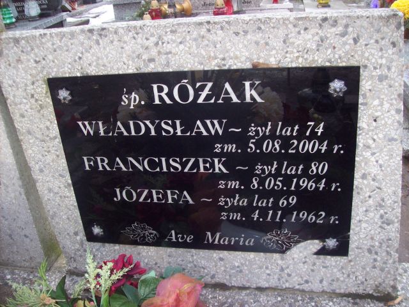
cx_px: 204
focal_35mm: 36
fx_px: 425
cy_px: 154
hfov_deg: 51.4
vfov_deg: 39.7
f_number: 2.7
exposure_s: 1/64
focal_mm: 6
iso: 80
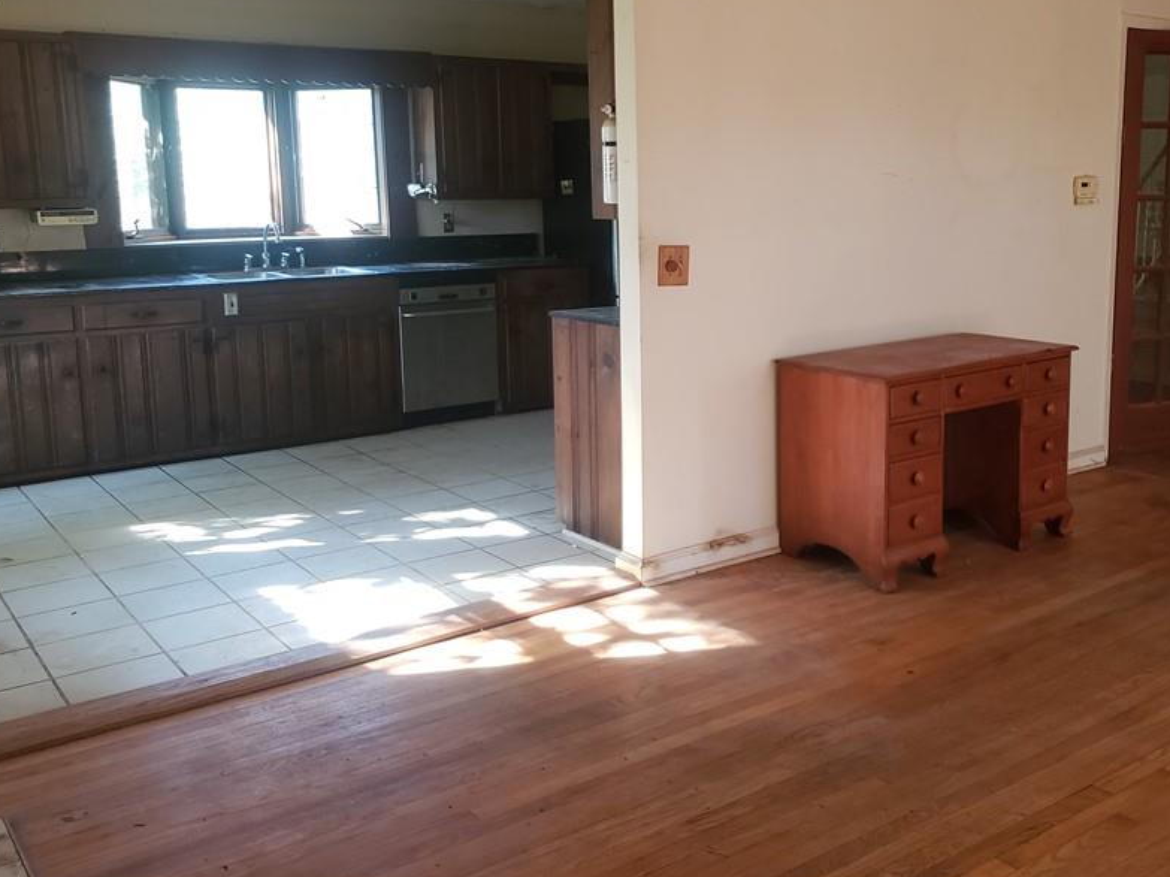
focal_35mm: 34
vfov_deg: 41.7
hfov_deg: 53.6
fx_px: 1149
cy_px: 390
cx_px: 698
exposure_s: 1/60
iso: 250
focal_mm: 4.3
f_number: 1.5
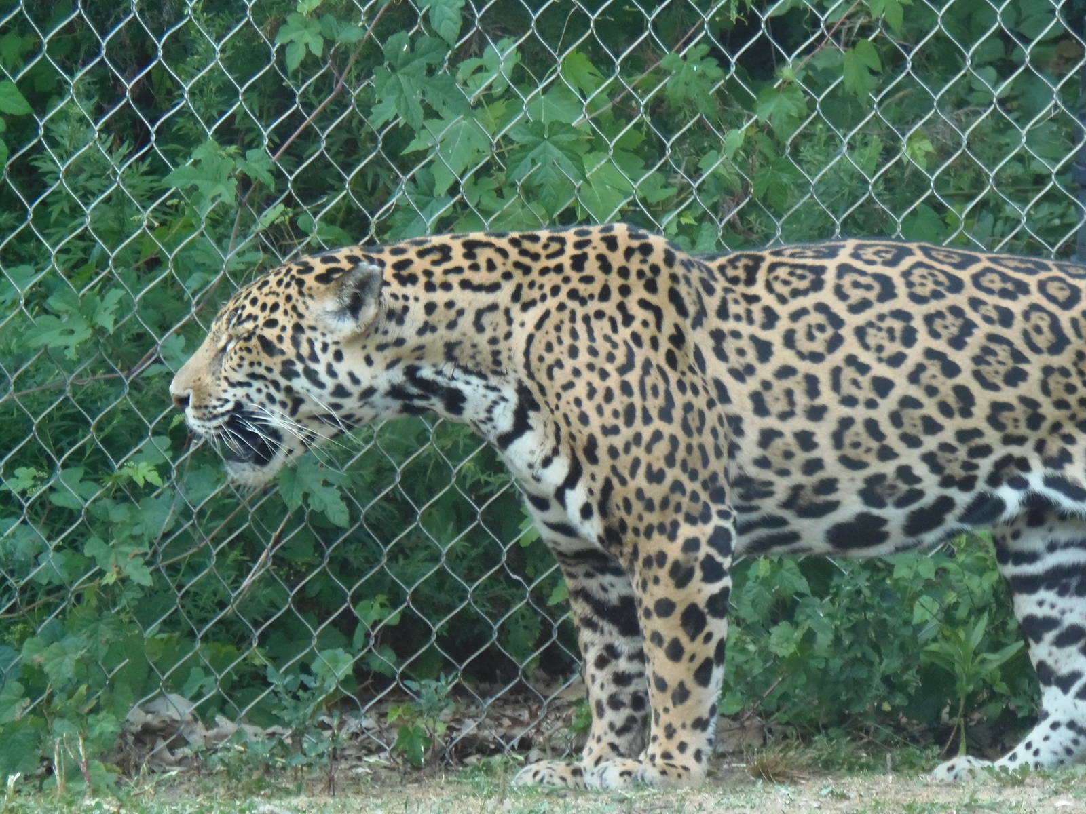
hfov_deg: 7.1
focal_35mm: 279
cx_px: 543
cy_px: 407
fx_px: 8753
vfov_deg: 5.3
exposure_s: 1/80
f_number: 5.2
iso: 250
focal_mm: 51.7
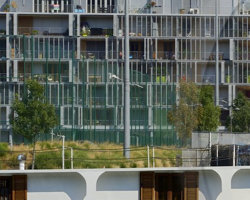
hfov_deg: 6.6
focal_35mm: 288
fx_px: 2130
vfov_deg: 5.4
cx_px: 405
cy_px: 129
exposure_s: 1/320
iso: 200
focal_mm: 85
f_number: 11
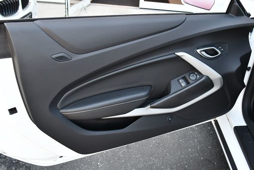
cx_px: 127
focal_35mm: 36
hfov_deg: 53.1
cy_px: 85
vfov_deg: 36.9
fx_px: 254
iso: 560
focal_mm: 18
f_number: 3.5
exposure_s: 1/250
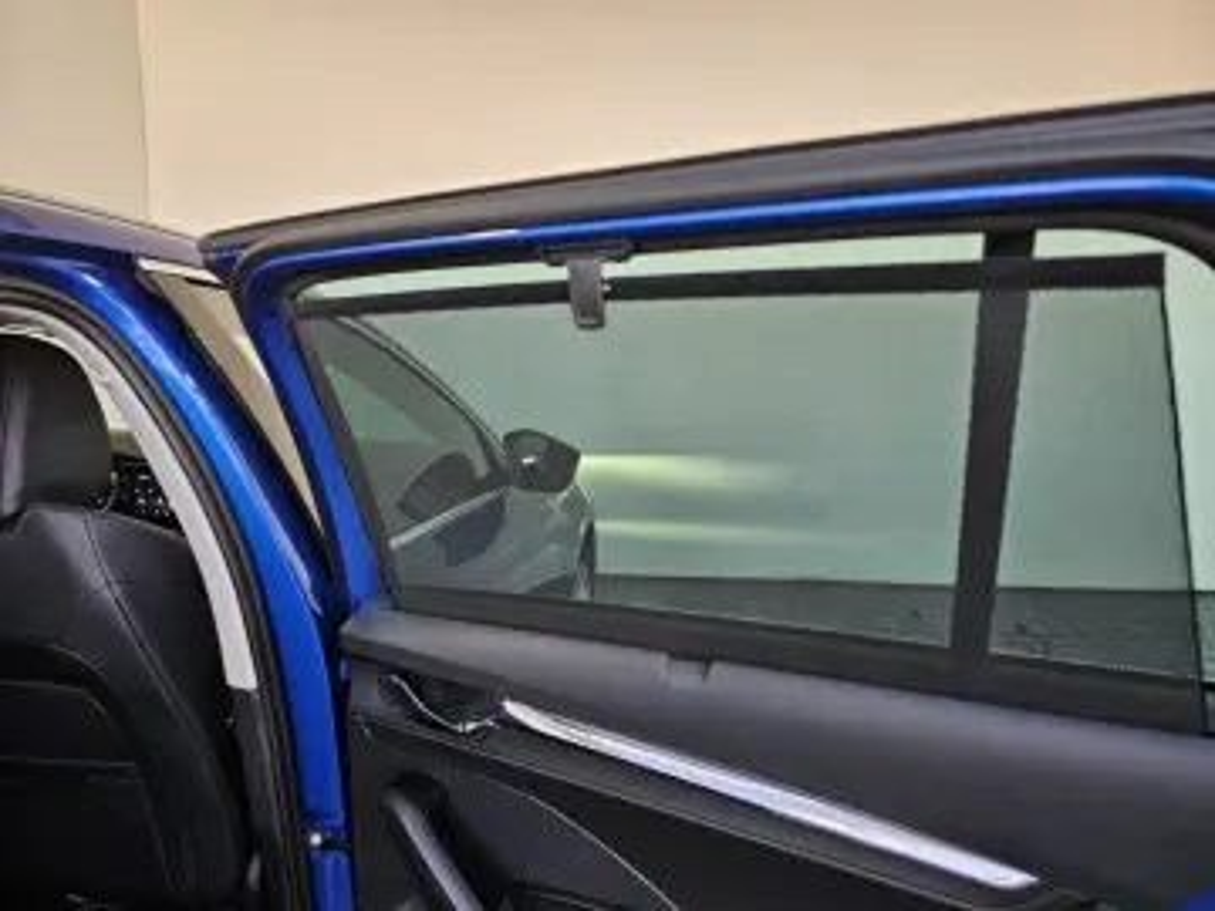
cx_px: 608
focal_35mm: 23
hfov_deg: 73.9
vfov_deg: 58.9
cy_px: 456
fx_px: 807
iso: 40
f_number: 1.7
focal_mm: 6.3
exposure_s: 1/100
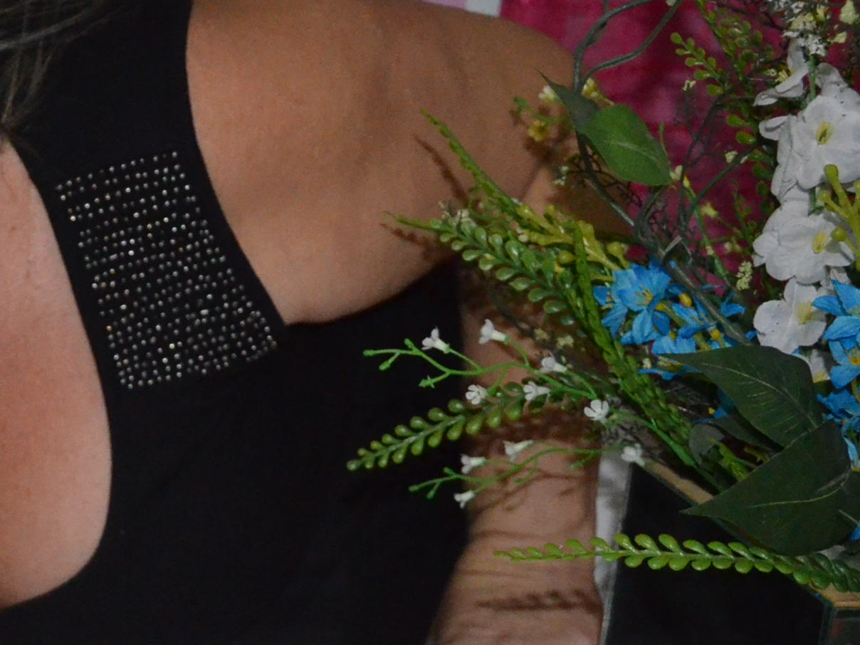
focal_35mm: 92
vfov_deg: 15.8
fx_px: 2297
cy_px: 589
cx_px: -404
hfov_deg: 18.8
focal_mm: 21
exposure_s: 1/60
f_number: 3.8
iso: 3200
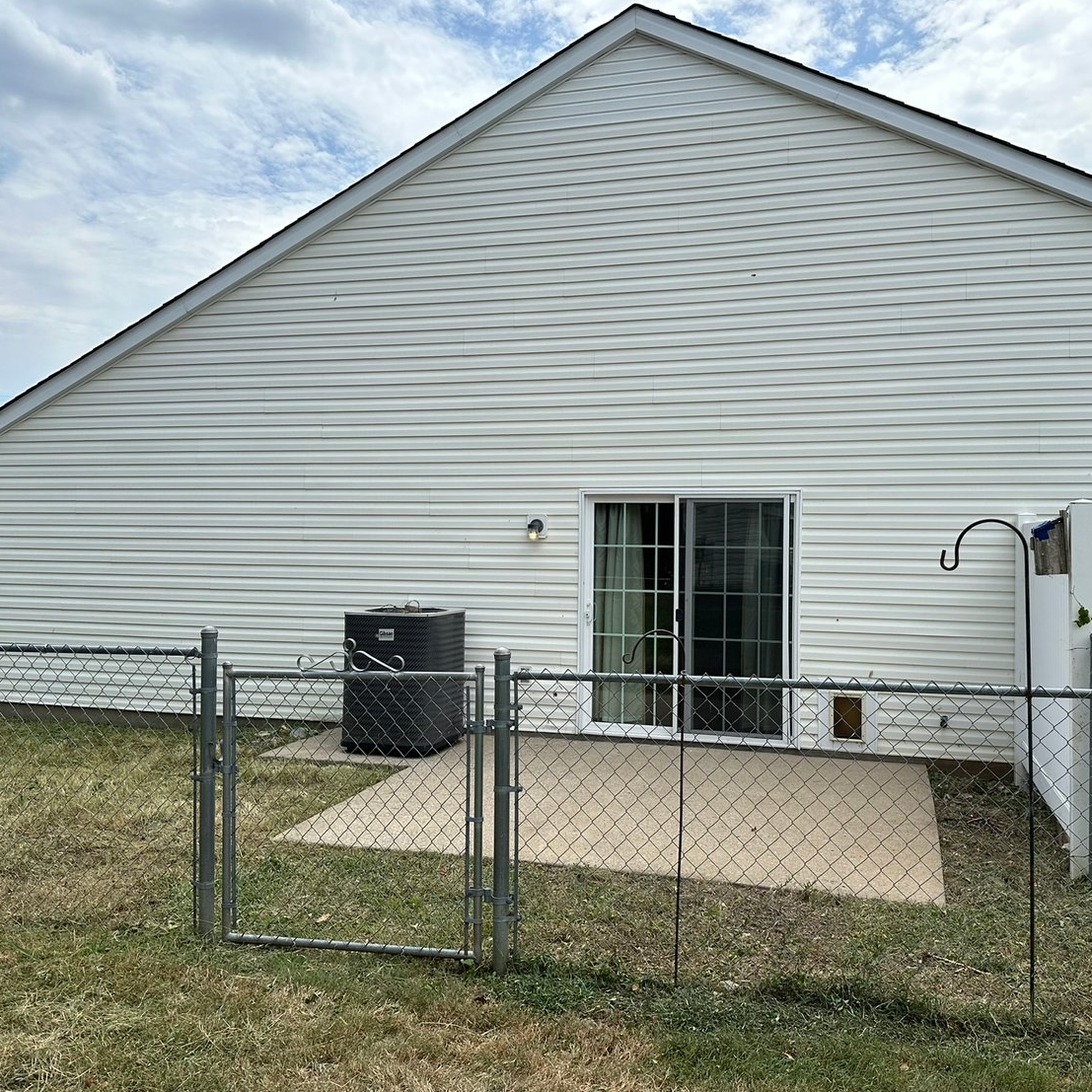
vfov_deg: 55.6
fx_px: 1035
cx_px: 609
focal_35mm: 29
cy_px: 539
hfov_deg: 55.5
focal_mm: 6.86
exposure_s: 1/4184
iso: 80
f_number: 1.78
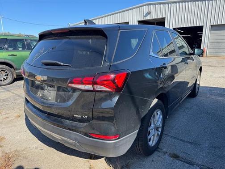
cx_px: 112
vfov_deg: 56.8
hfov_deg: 71.6
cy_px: 84
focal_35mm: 24
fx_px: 156
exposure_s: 1/1238
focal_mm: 6.76
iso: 80
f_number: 1.78
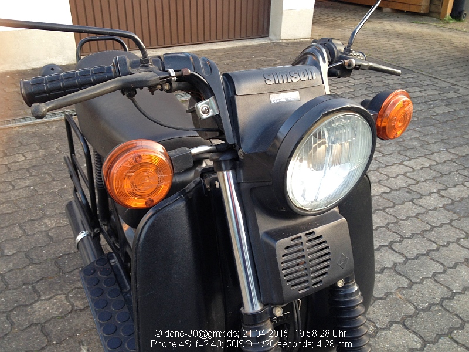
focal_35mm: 35
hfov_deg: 52.6
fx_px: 474
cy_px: 176
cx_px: 234
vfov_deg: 40.7
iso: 50
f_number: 2.4
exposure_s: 1/20
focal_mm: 4.28
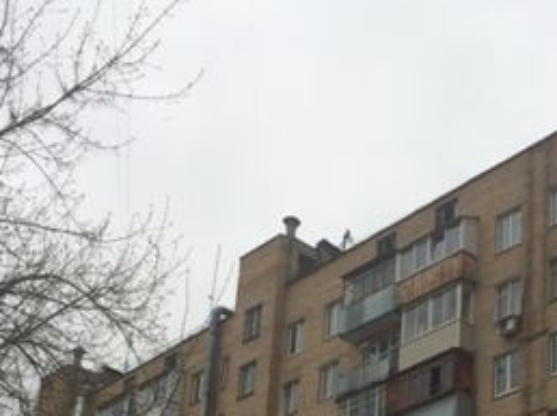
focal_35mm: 72
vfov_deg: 19.2
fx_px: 1157
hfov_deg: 26.8
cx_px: 408
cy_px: 502
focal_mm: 4.15
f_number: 2.2
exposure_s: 1/746
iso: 32
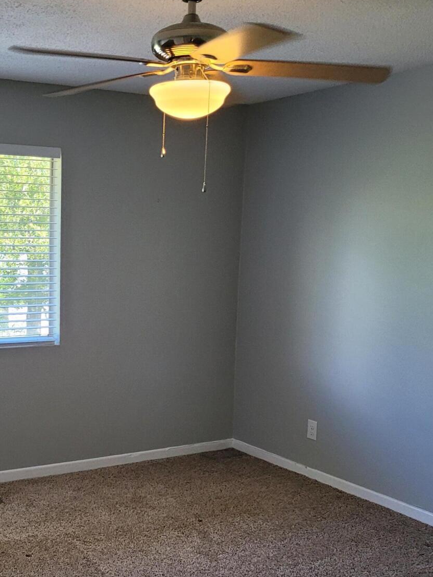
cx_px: 99
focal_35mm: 47
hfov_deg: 30.3
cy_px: 333
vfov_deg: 40.3
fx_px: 784
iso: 160
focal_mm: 5.4
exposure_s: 1/120
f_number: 1.8
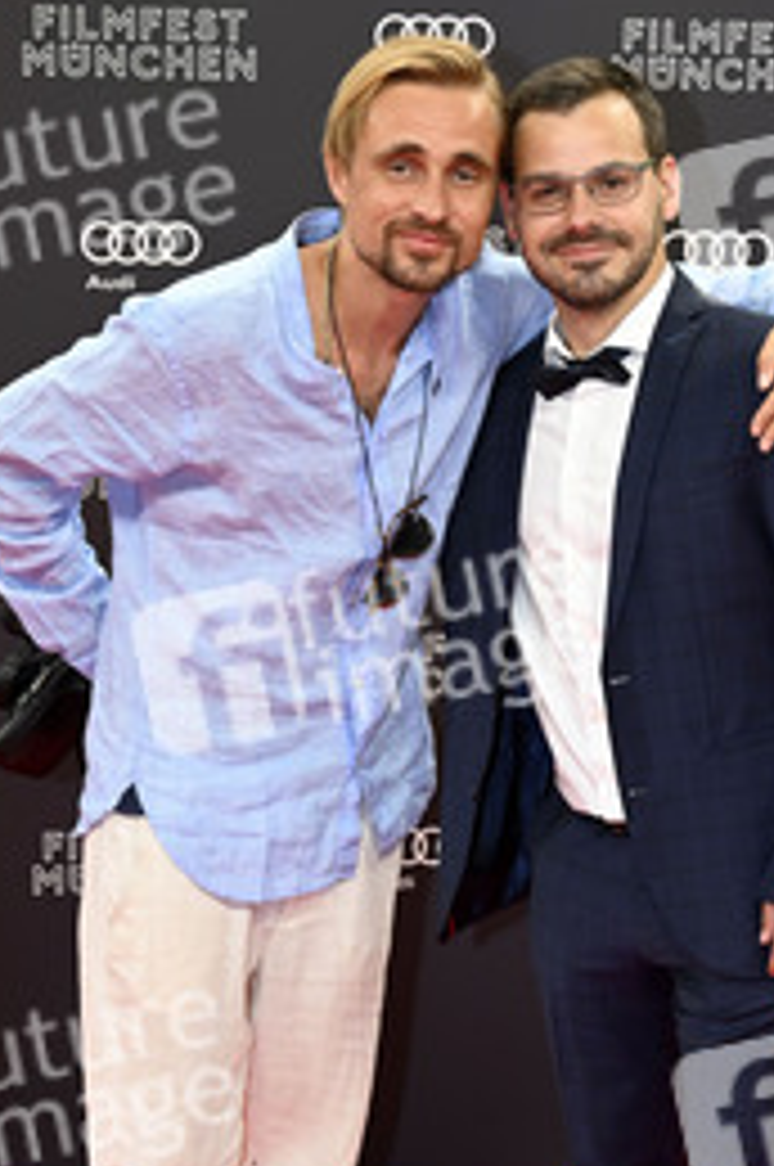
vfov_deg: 24.5
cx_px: 495
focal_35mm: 82
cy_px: 873
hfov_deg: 16.6
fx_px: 2651
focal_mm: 53
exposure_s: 1/125
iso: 800
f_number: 6.3
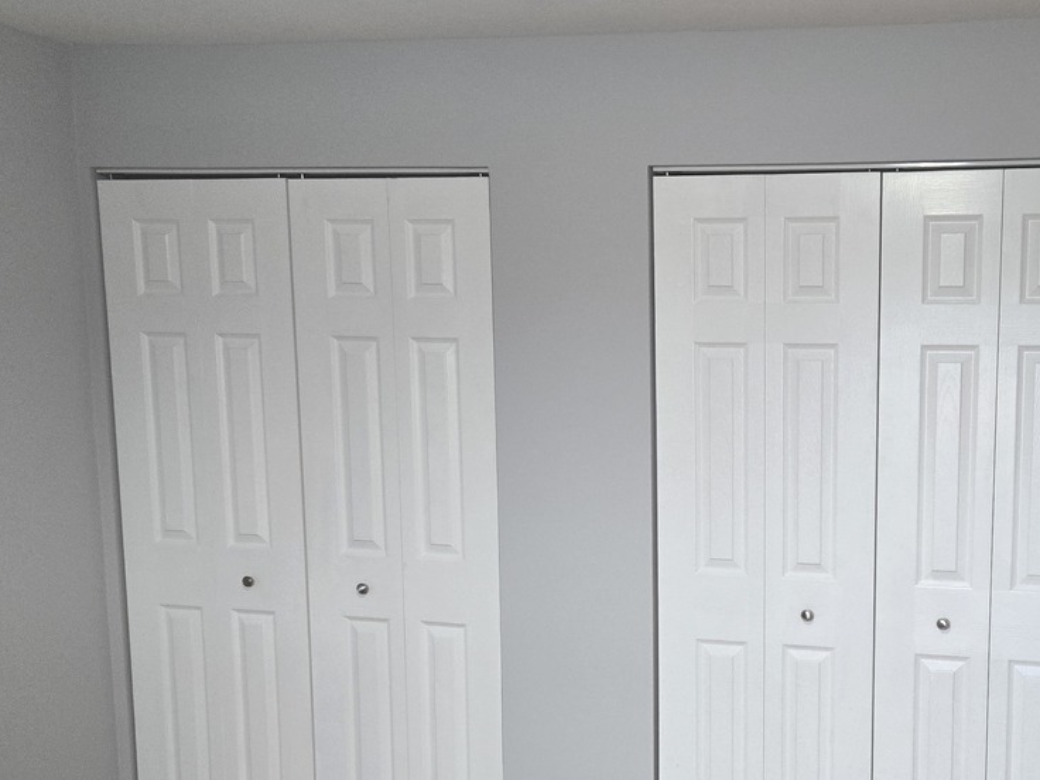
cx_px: 861
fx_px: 1352
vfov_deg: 31.6
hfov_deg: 40.0
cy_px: 582
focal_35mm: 45
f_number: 1.8
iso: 250
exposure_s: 1/120
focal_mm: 5.4
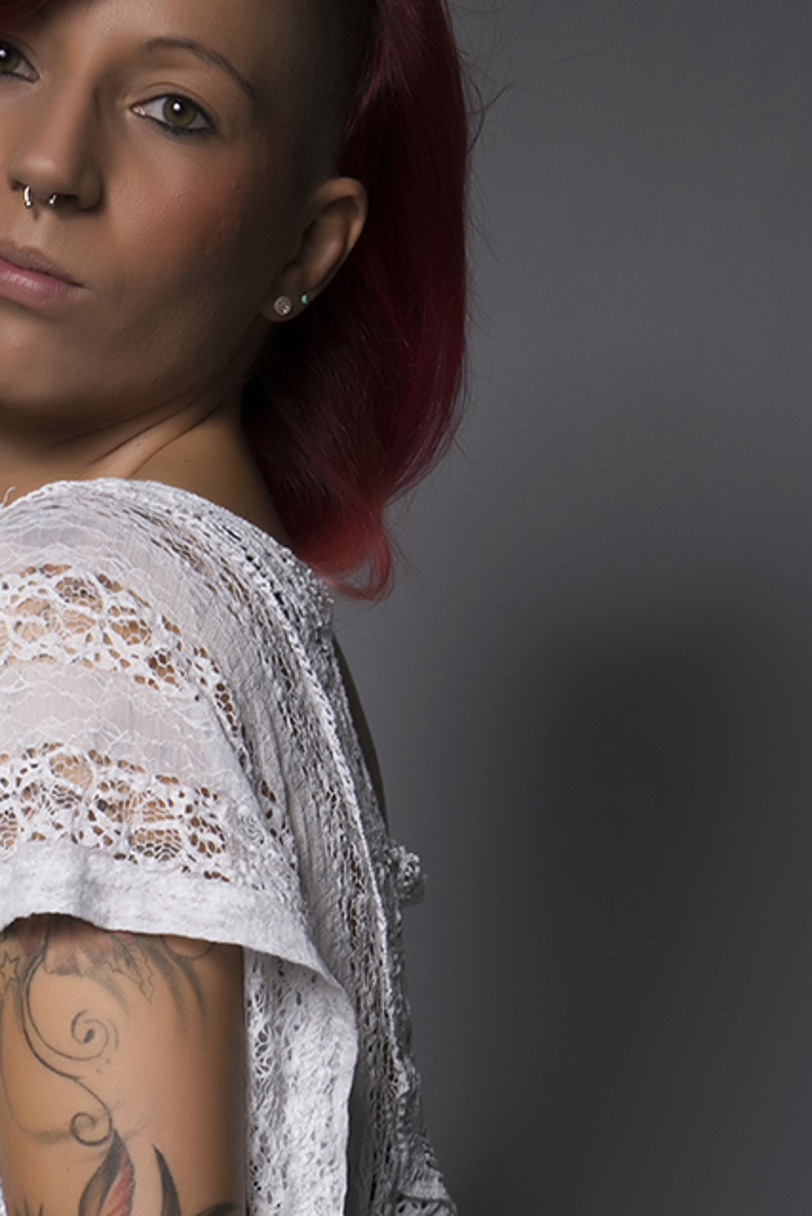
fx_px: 6974
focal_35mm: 206
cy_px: 1290
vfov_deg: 9.9
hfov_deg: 6.7
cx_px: 241
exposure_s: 1/200
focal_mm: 55
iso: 100
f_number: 11
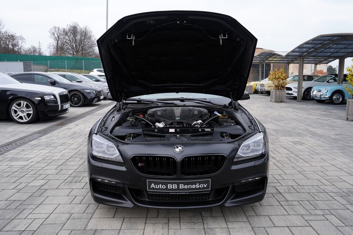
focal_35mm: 29
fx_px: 284
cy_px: 118
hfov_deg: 63.7
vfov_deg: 45.0
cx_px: 176
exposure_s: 1/125
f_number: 6.3
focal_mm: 29
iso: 100
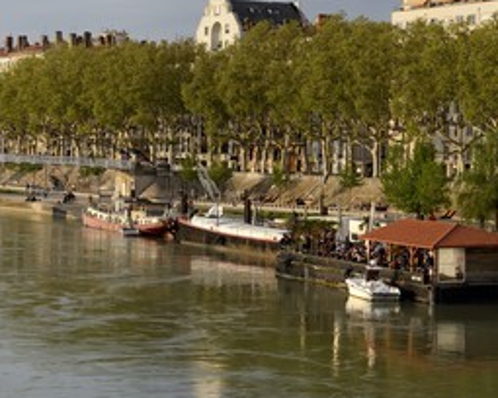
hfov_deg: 17.8
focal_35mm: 108
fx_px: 1592
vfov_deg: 14.2
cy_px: 131
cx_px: 207
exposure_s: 1/250
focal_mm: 70
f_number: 8
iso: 200
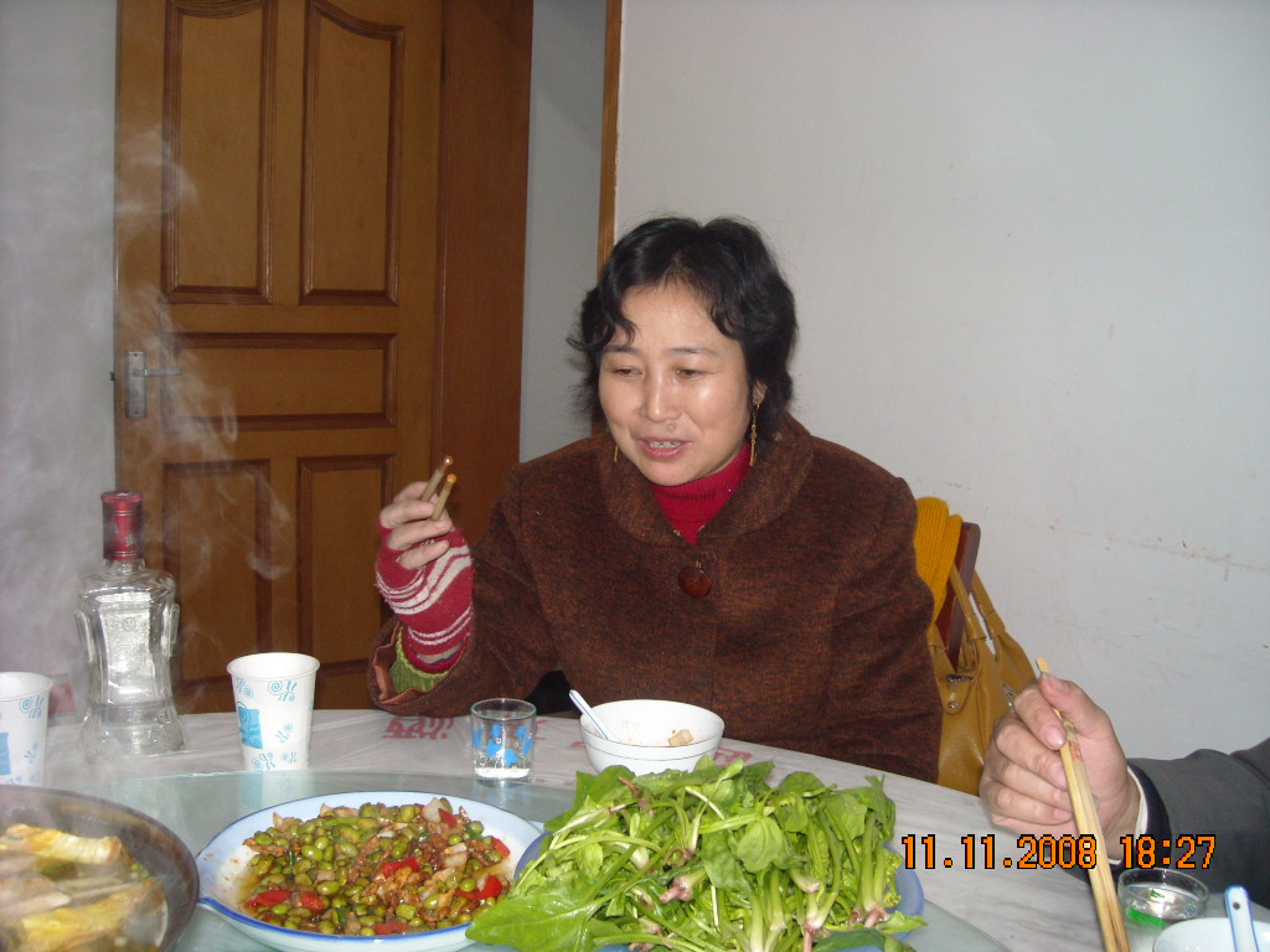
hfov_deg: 52.6
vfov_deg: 40.7
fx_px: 1284
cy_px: 476
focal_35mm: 35
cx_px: 635
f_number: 2.8
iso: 200
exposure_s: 1/60
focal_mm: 5.7
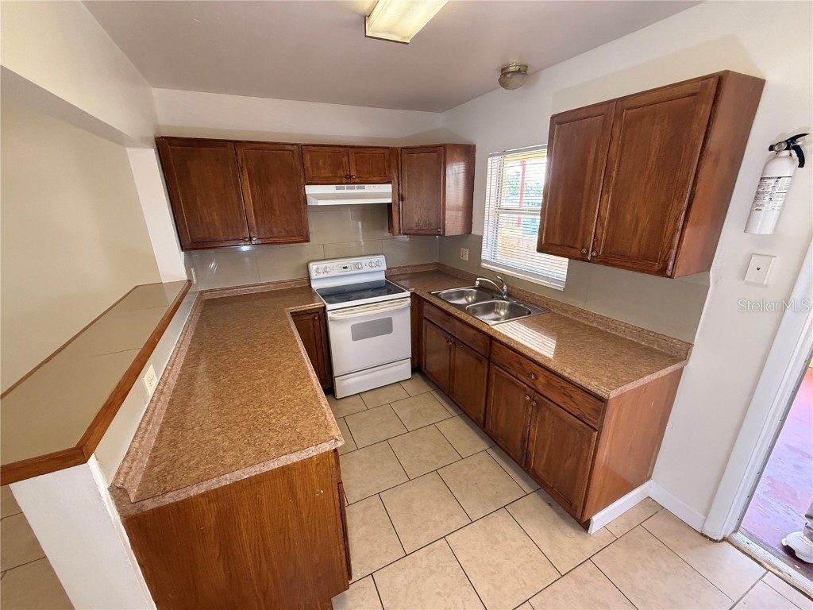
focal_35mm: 14
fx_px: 329
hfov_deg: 102.1
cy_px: 305
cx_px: 406
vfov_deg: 85.7
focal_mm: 2.22
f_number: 2.2
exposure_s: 1/120
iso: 400
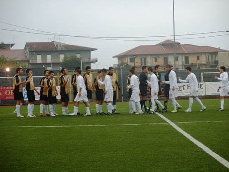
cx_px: 114
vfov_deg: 11.6
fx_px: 847
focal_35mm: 128
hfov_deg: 15.4
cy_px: 86
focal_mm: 28.5
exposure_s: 1/90
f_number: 3.9
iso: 80
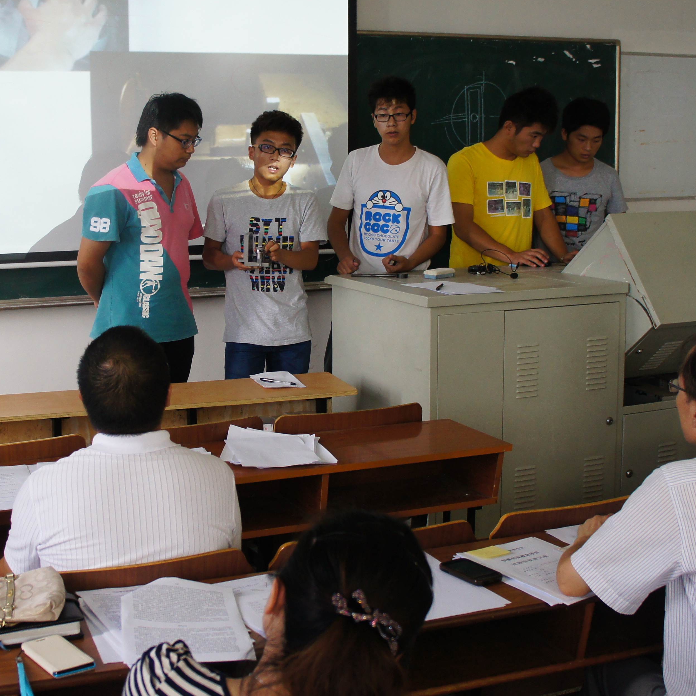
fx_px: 1137
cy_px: 291
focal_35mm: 50
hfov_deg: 33.9
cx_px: 274
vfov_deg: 34.0
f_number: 4
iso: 640
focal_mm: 20
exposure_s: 1/60
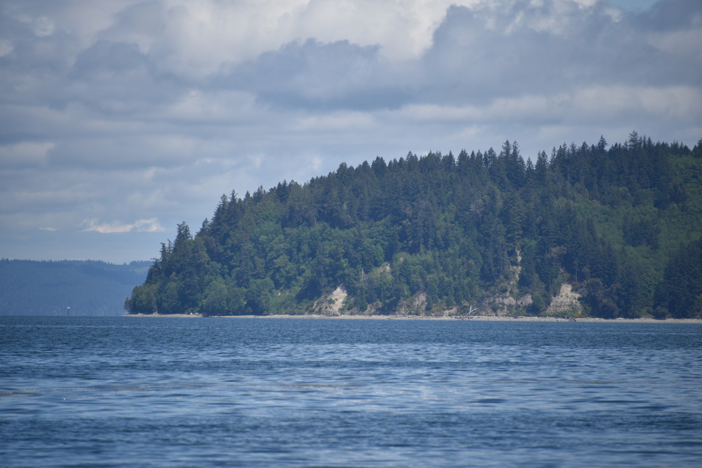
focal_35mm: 300
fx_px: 5851
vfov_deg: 4.6
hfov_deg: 6.9
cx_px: 351
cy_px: 234
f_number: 6.3
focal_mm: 300
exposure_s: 1/640
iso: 100
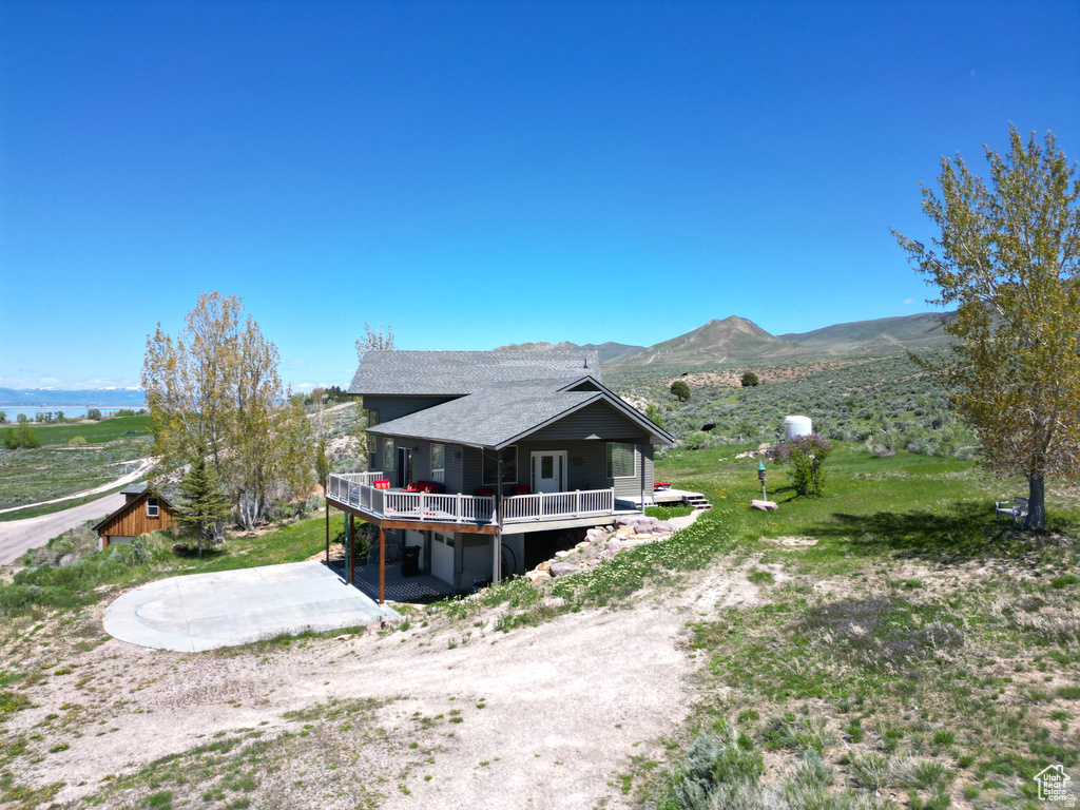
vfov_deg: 56.8
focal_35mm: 24
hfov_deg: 71.6
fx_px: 749
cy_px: 405
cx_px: 540
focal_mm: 6.72
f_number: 1.7
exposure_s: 1/3000
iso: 130
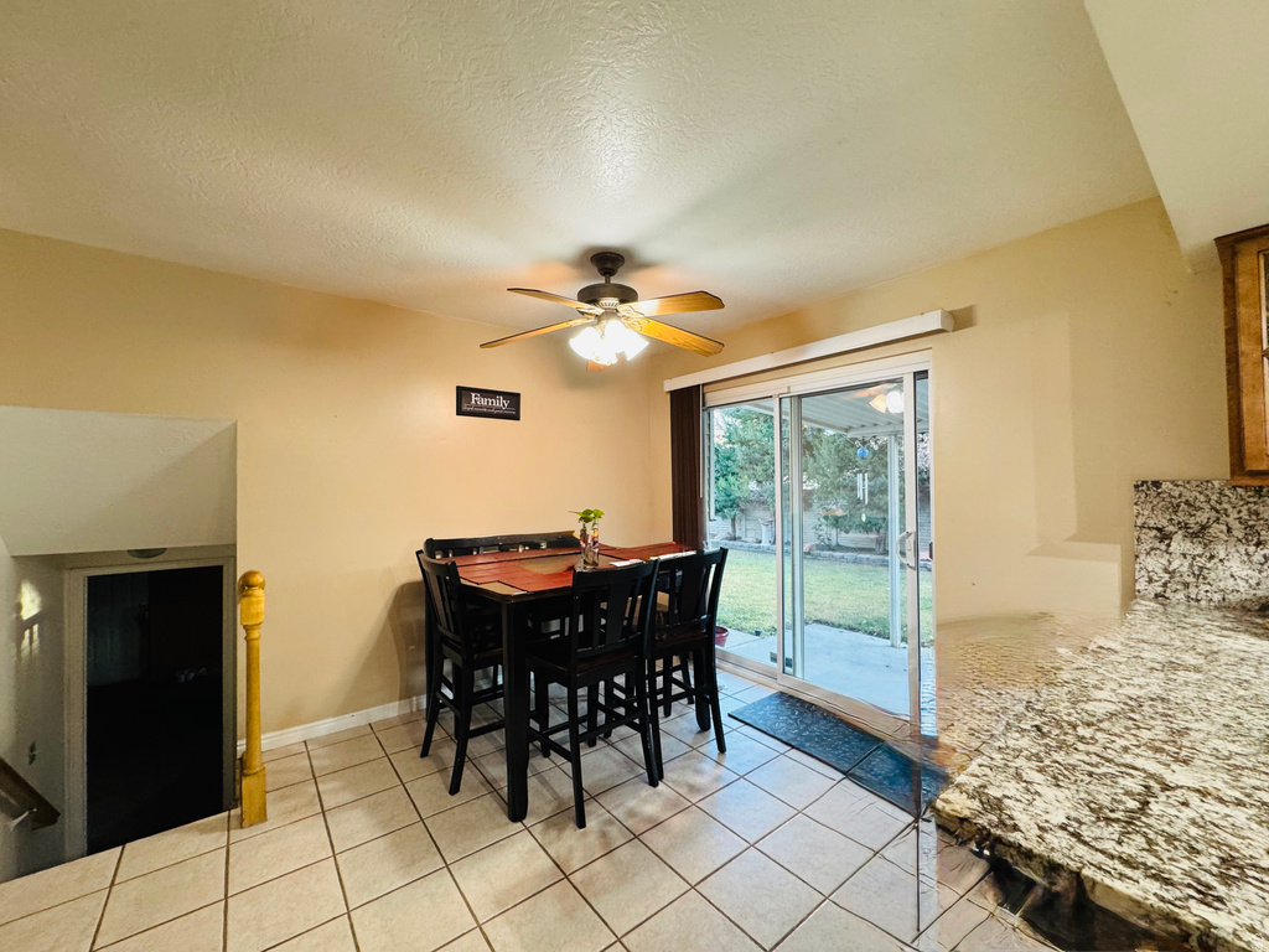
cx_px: 634
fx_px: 513
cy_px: 476
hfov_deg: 102.1
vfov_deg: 85.7
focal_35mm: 14
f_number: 2.2
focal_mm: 2.22
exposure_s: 1/60
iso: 200
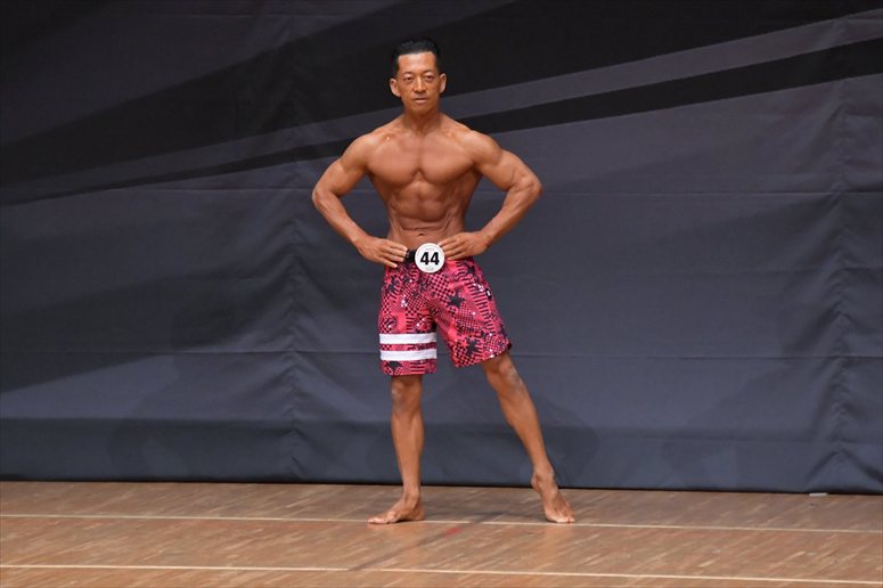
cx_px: 442
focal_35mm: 315
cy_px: 294
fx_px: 7723
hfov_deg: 6.5
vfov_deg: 4.4
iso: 6400
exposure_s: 1/400
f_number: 5.6
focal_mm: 210
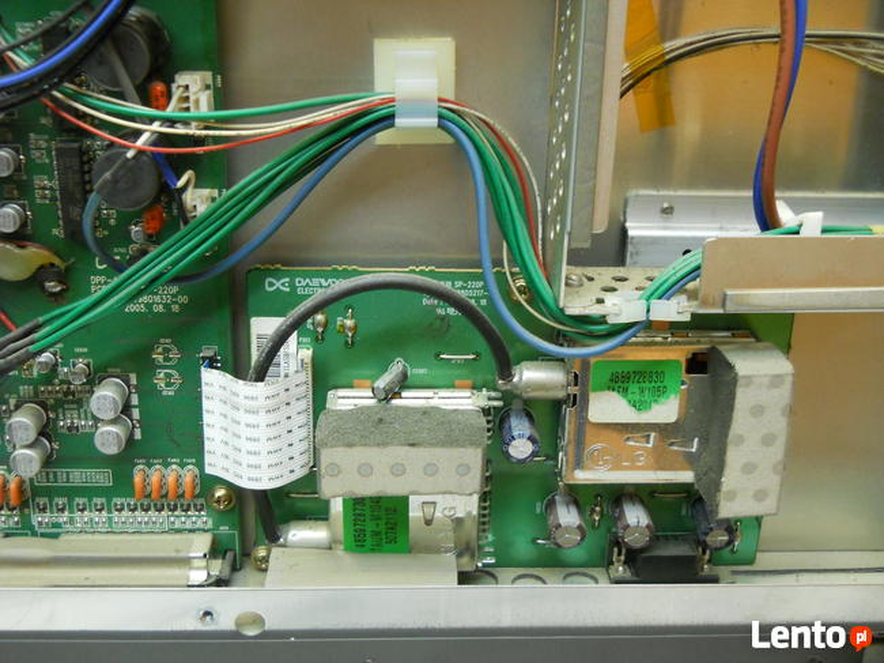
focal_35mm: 41
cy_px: 332
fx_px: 1047
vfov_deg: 35.1
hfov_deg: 45.8
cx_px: 442
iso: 400
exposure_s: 1/40
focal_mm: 6.72
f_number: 3.1
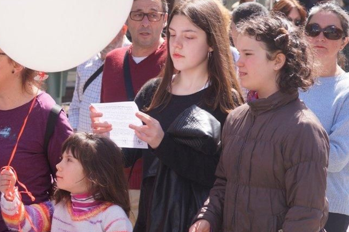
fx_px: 1841
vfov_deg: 7.2
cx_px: 96
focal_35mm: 190
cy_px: 107
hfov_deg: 10.8
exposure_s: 1/250
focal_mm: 80
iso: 200
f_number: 6.3
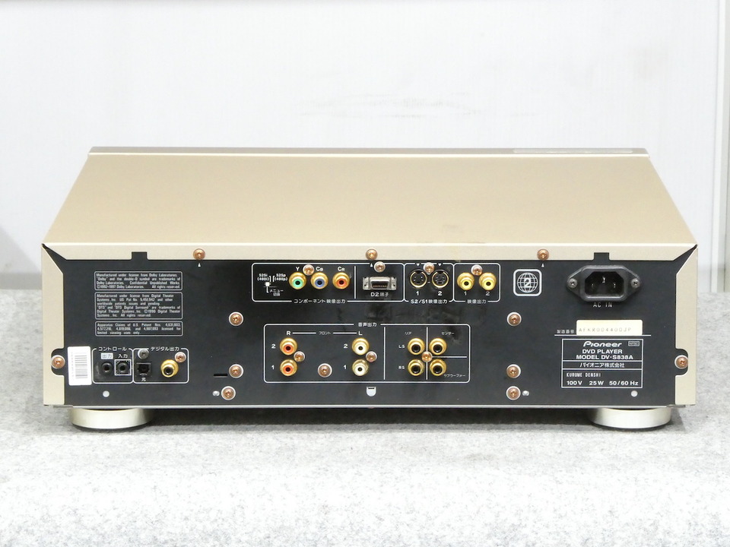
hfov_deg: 14.6
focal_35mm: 135
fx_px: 2847
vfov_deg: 11.0
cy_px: 274
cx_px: 365
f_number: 6.3
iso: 1600
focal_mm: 24.2
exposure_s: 1/15
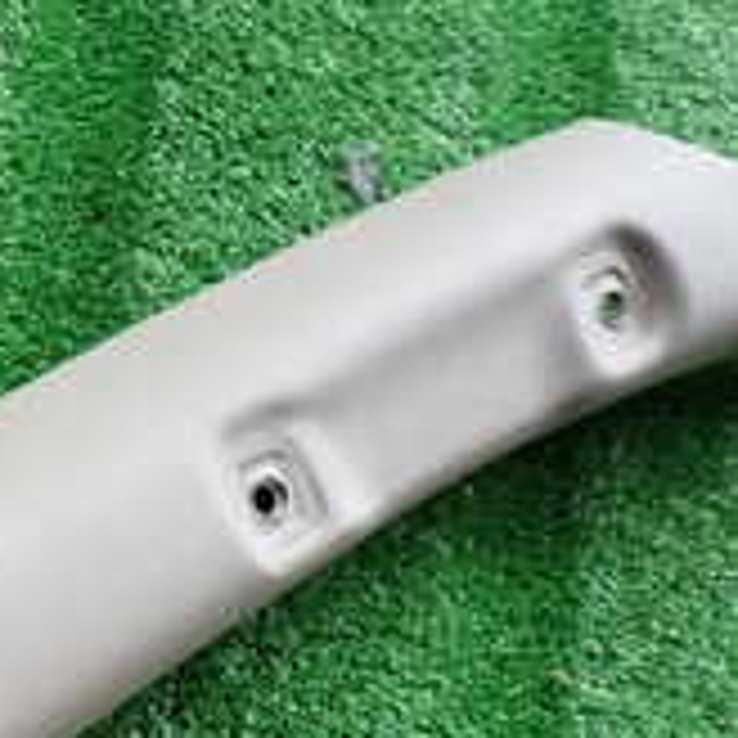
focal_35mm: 81
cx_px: -482
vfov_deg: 20.2
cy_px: 864
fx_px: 1954
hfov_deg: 18.1
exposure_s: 1/100
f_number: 2.8
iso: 100
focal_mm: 4.5
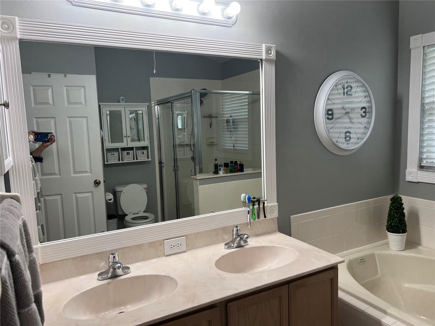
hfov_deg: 67.3
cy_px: 163
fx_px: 327
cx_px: 218
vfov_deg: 53.1
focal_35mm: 26
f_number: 1.5
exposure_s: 1/120
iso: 100
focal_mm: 5.7
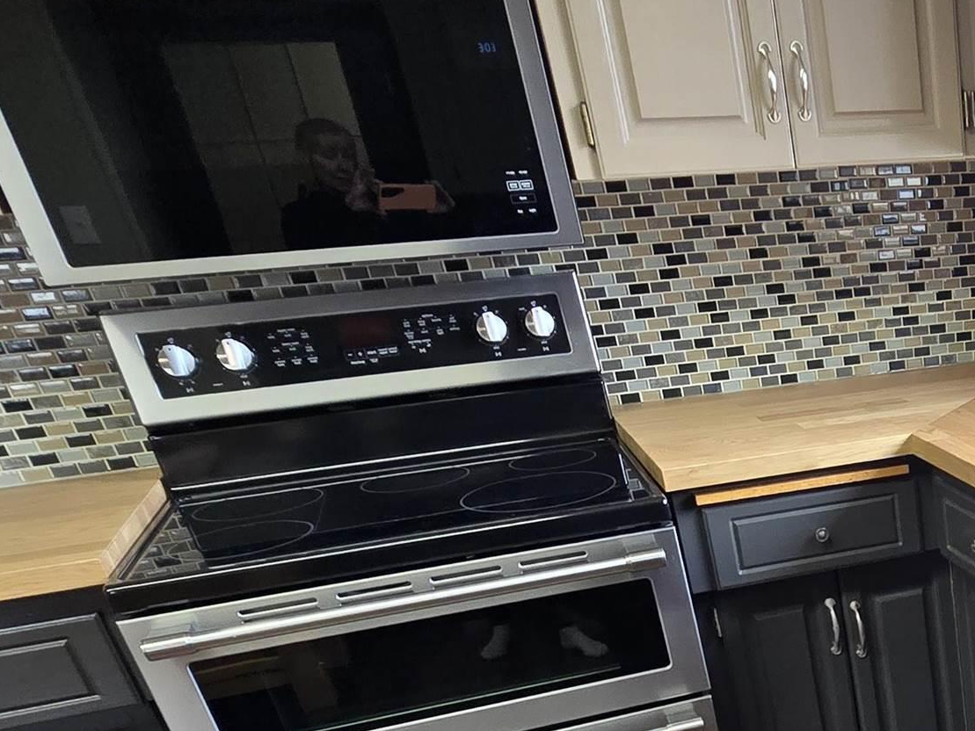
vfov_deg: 34.2
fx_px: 1014
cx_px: 1037
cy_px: 810
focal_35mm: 36
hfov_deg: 42.1
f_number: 2.2
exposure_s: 1/60
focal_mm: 2.2
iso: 160
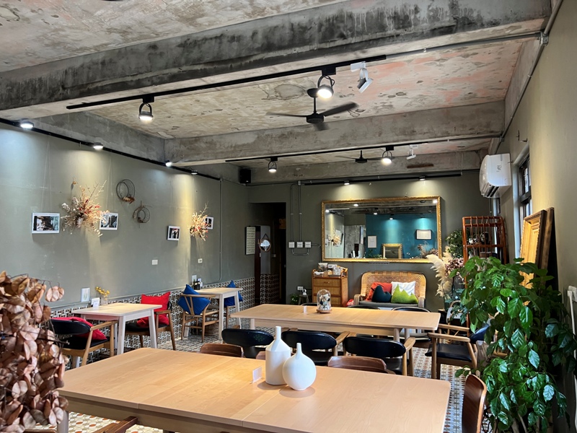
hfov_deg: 67.3
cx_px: 288
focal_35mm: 26
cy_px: 216
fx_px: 433
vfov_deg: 53.1
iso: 125
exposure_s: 1/77
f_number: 1.5
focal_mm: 5.7
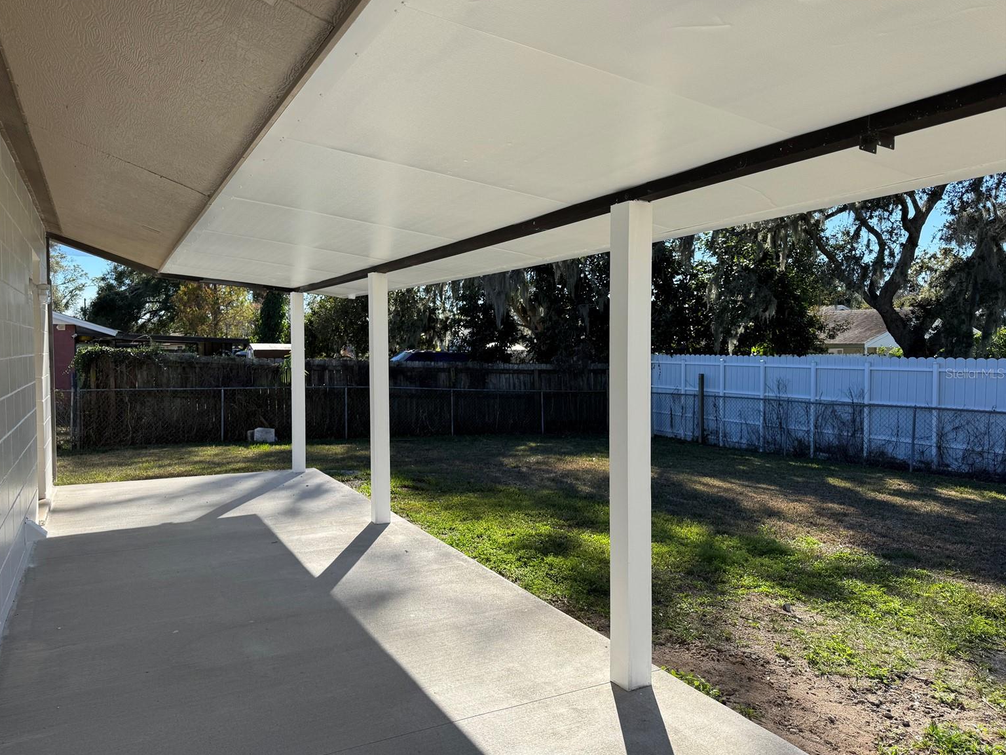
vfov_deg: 54.9
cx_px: 483
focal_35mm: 25
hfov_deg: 69.4
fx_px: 727
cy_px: 373
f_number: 1.78
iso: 80
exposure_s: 1/2105
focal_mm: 6.76
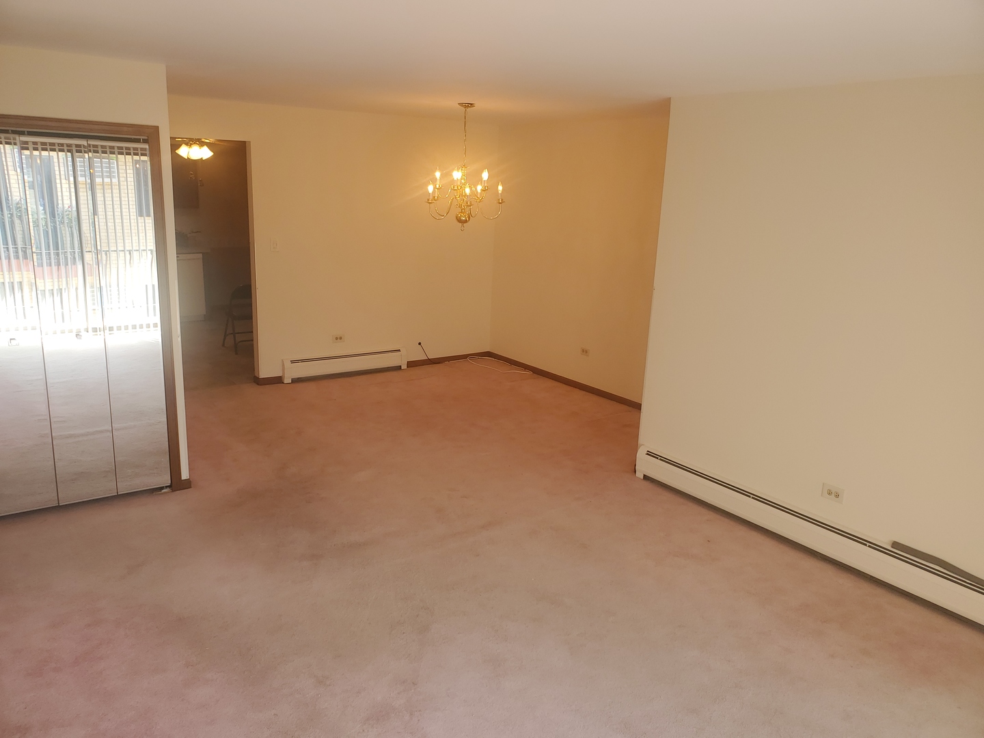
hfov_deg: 67.3
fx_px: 739
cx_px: 492
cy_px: 369
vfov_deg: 53.1
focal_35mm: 26
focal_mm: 4.3
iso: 50
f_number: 2.4
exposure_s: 1/60
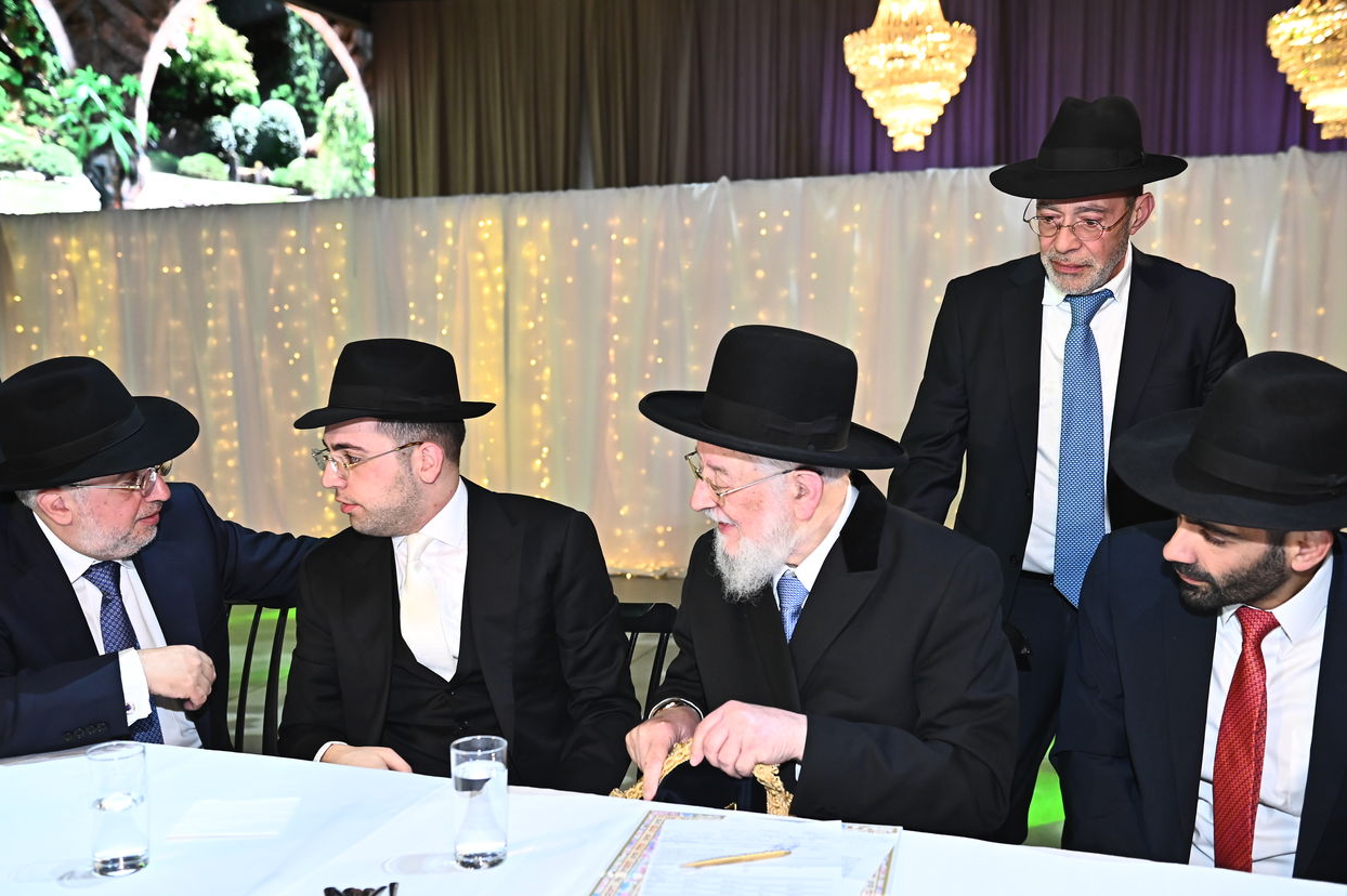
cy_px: 478
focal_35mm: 36
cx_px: 664
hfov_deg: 53.2
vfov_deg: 36.8
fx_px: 1346
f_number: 3.5
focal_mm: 32
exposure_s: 1/200
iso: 2000
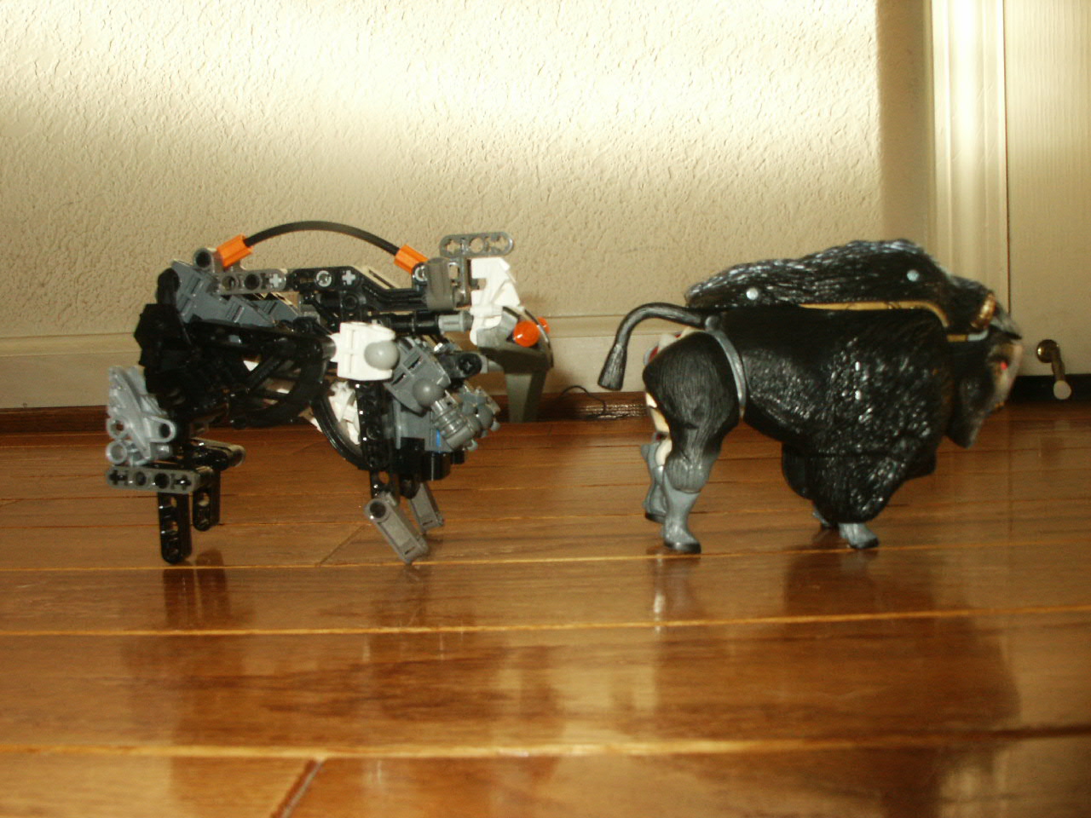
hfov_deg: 52.6
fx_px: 1103
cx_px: 546
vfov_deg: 40.7
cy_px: 409
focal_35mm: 35
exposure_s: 1/45
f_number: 6.7
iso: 200
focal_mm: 7.18
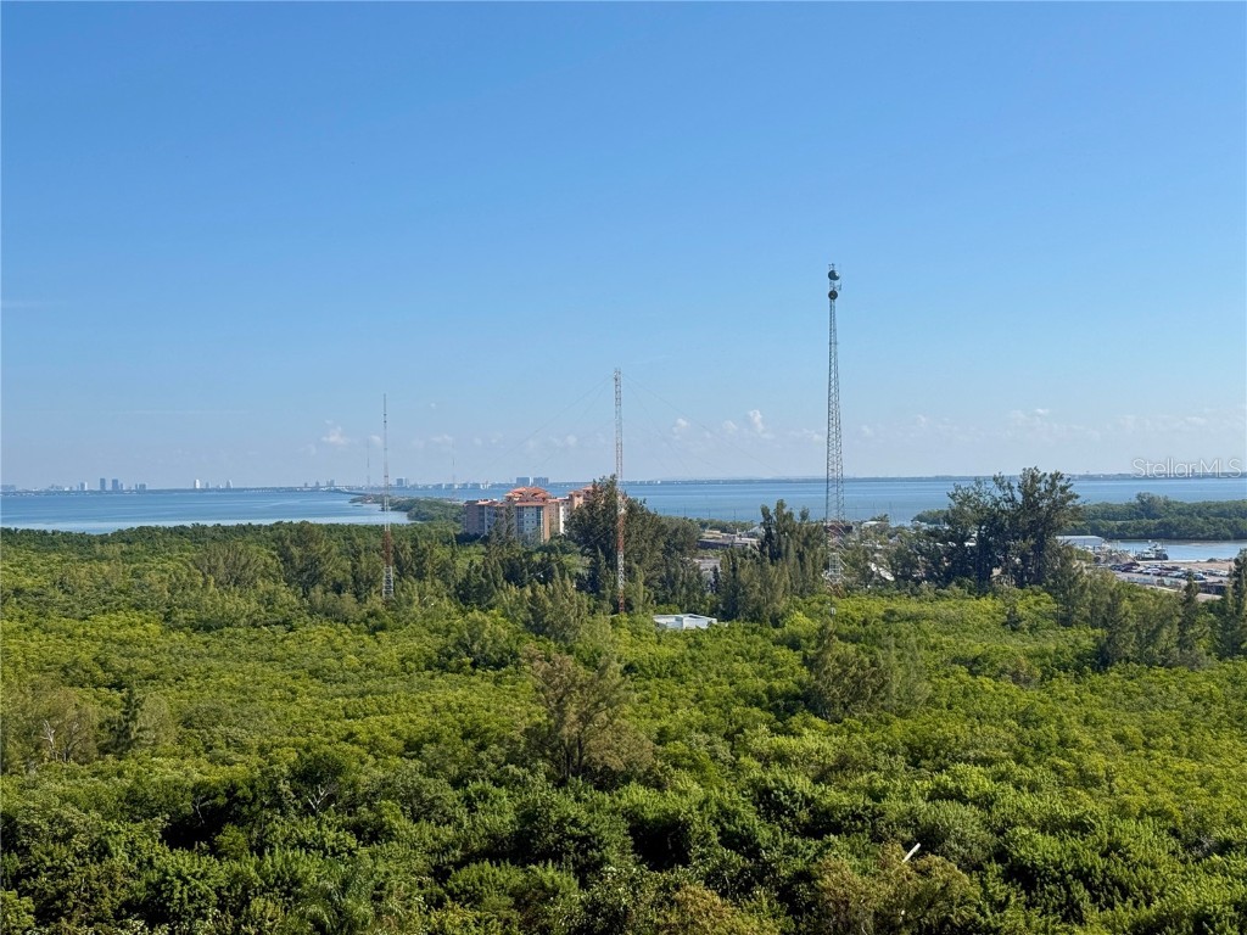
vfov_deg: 30.3
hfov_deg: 39.7
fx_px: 1729
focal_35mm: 48
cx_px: 624
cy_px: 468
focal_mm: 6.76
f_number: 1.78
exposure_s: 1/6536
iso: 64
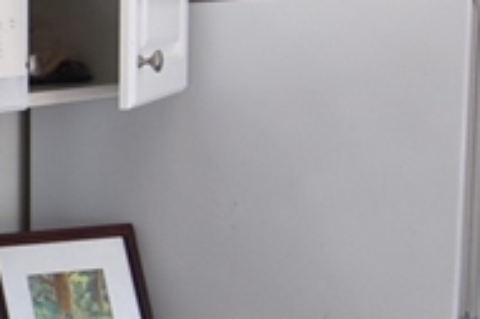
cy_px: 224
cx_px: -445
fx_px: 1181
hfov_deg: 17.4
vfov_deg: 15.3
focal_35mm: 89
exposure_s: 1/80
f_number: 4.5
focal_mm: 11
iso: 400
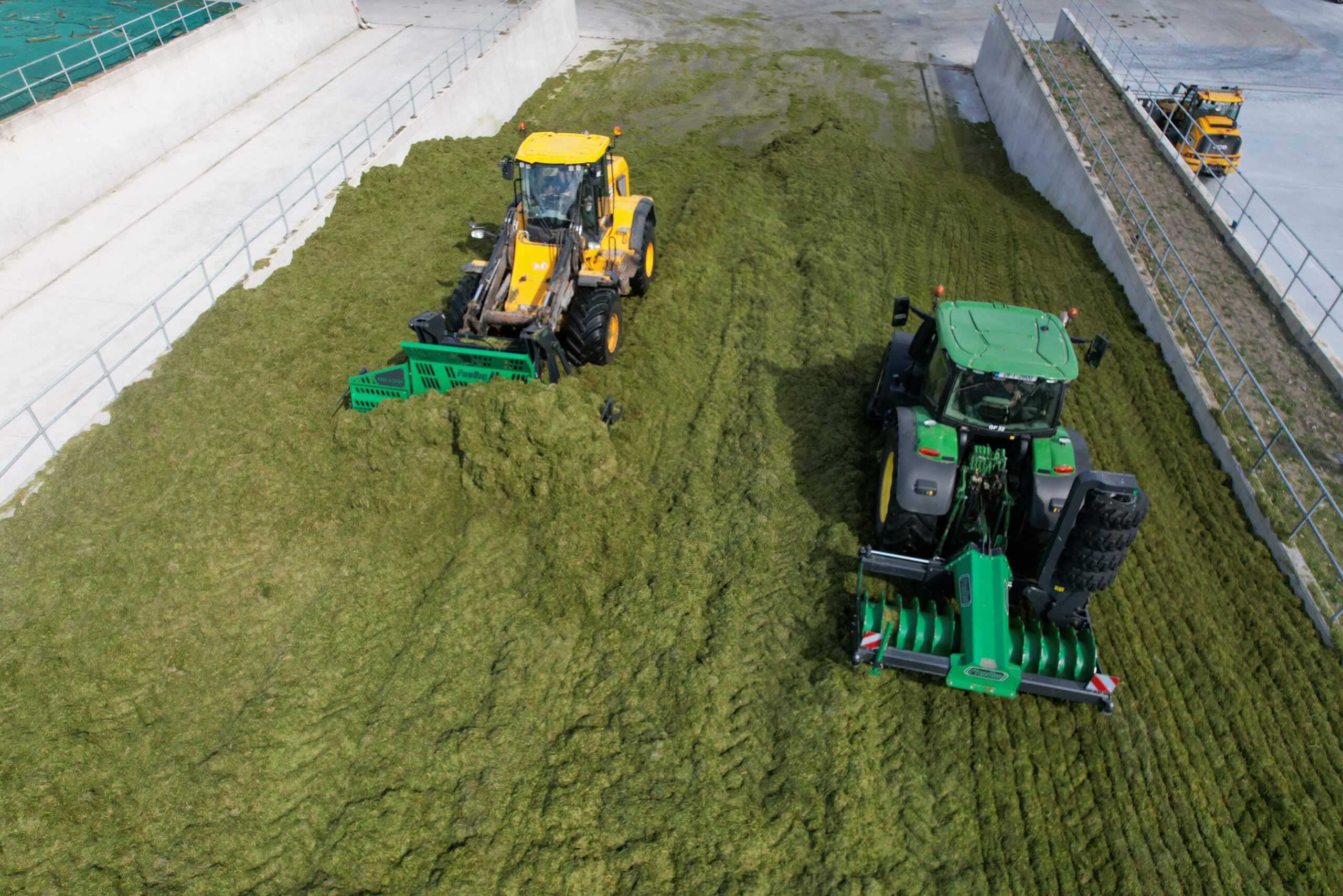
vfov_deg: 57.2
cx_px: 672
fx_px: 821
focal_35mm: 22
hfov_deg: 78.6
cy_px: 448
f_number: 2.8
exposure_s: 1/1500
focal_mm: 8.38
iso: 140
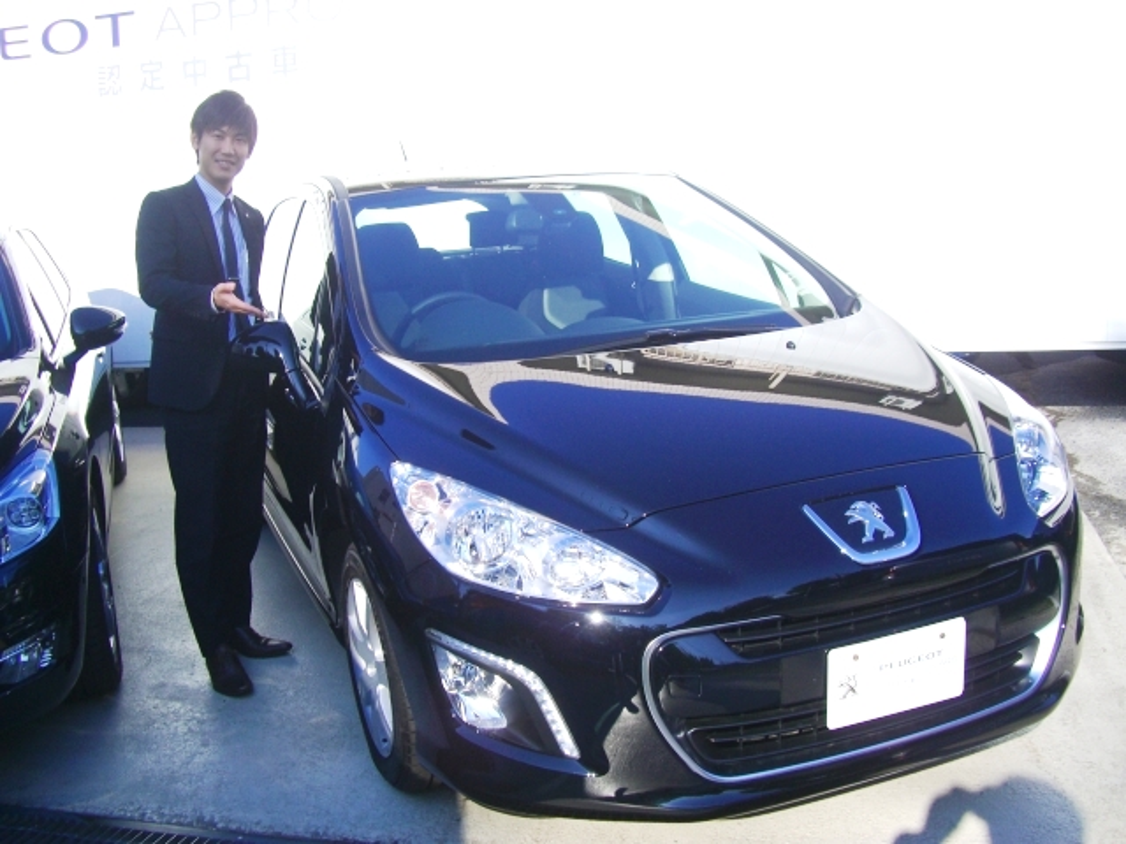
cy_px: 422
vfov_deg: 37.7
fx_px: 1236
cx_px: 563
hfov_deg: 49.0
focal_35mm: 38
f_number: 5.6
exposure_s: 1/160
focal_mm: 7.9
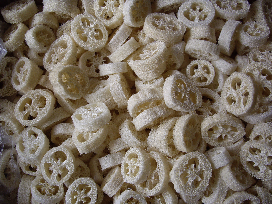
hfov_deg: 49.0
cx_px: 136
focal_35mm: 38
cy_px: 102
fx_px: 299
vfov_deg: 37.7
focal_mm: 7.9
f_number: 2.8
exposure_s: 1/125
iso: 100
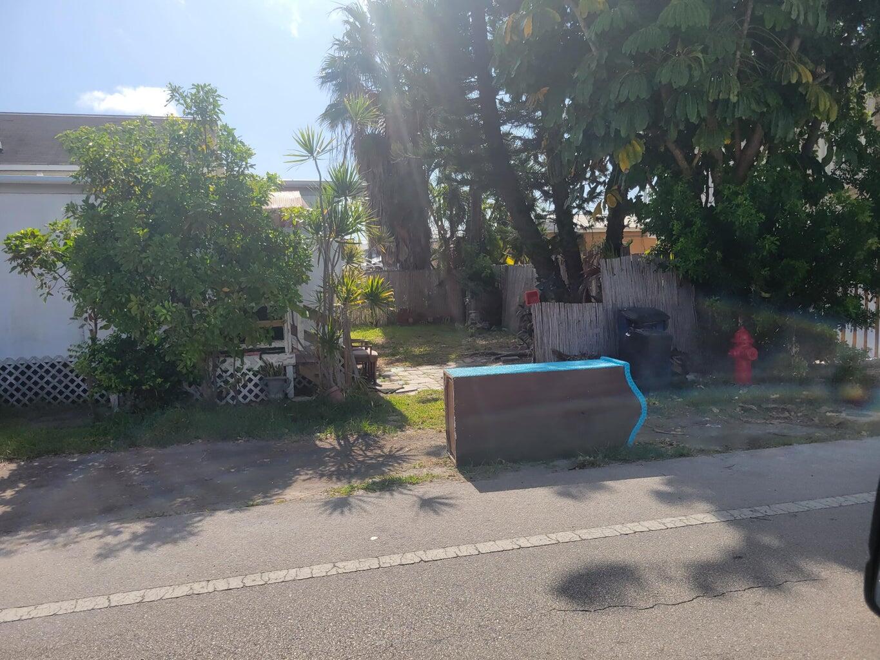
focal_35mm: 26
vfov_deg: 53.1
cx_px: 440
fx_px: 661
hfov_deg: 67.3
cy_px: 330
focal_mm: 5.4
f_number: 1.8
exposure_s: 1/2866
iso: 40
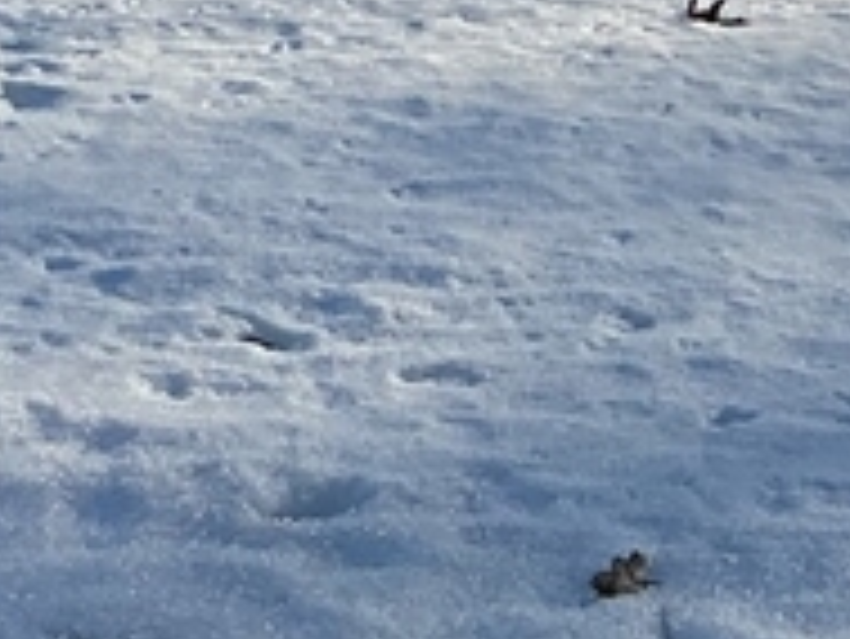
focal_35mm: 157
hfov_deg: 12.4
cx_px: 886
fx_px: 3858
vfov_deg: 8.9
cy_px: -648
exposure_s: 1/1626
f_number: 1.8
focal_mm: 3
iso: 25
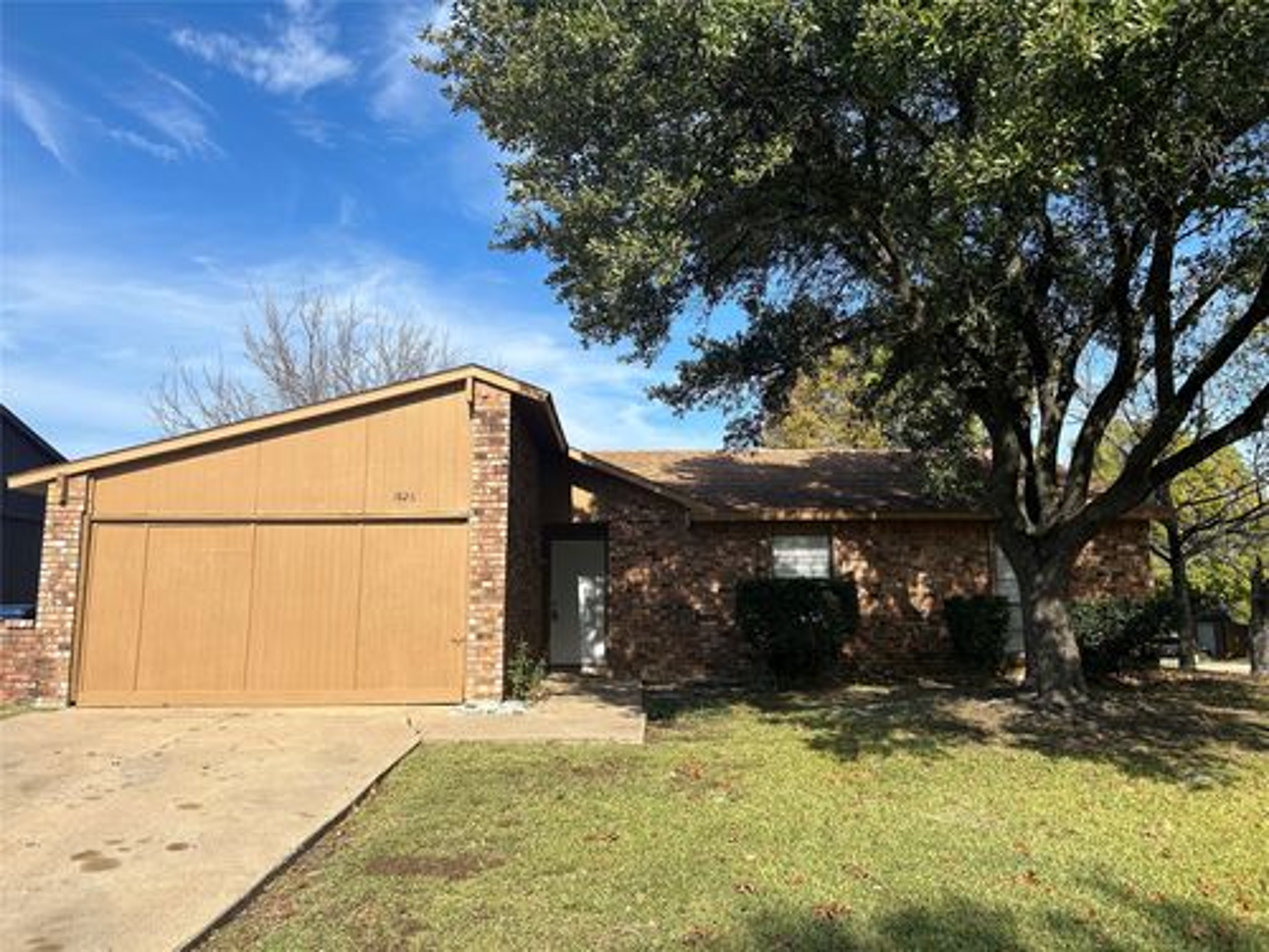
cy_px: 476
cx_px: 634
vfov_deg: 53.1
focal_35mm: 26
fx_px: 953
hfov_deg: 67.3
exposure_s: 1/4115
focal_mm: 5.7
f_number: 1.5
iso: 50
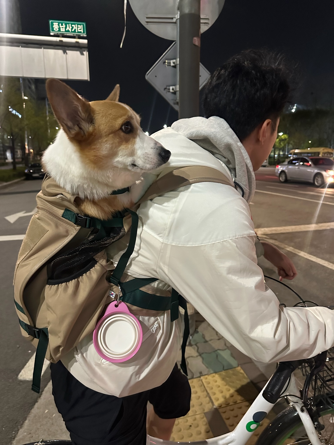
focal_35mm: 24
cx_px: 167
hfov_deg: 56.8
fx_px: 309
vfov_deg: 71.6
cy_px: 222
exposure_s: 1/40
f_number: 1.78
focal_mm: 6.86
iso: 1000
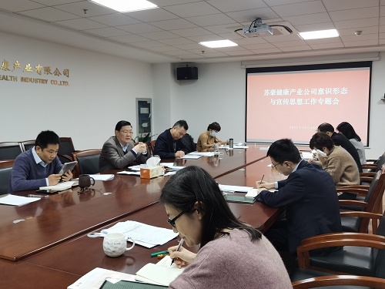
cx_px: 192
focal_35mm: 34
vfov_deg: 41.8
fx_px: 378
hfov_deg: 54.0
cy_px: 144
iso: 160
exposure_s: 1/100
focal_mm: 5.56
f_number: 1.6
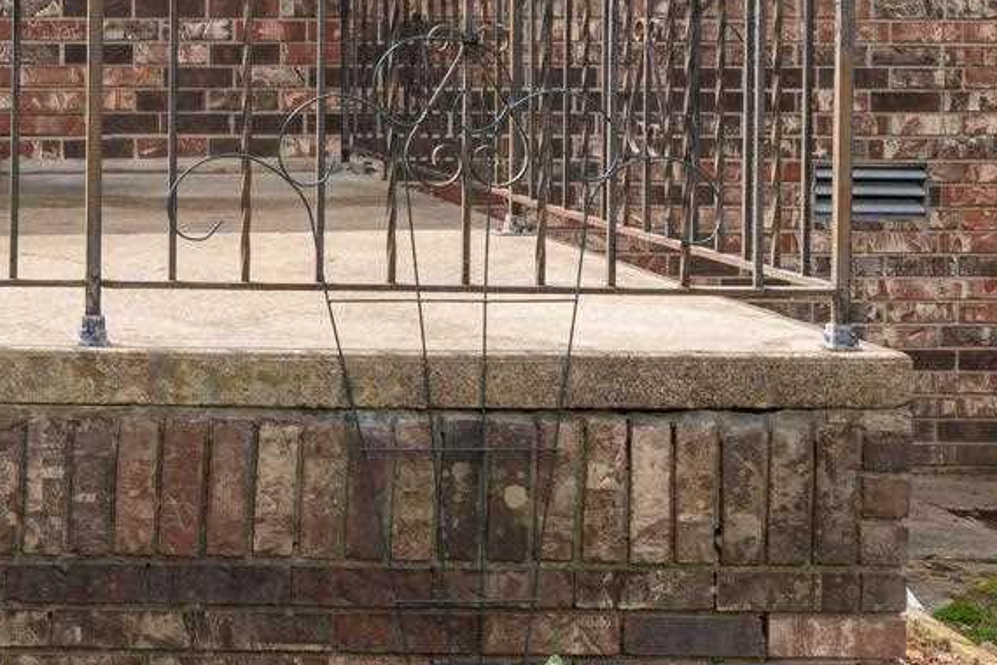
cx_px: -266
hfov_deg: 22.5
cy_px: 15
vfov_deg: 16.4
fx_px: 2261
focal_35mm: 82
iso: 200
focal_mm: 12.4
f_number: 9
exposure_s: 1/40
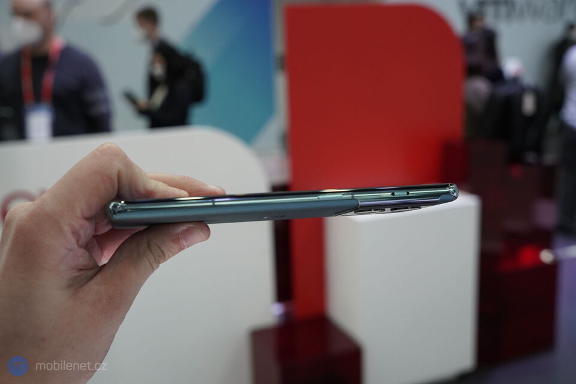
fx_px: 656
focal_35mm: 41
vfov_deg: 32.6
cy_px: 192
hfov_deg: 47.4
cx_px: 288
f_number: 6.3
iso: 2500
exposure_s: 1/160
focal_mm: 41
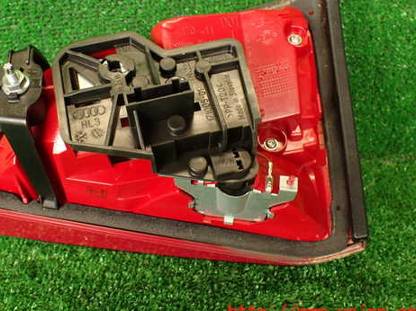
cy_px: 122
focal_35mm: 39
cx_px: 161
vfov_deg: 36.6
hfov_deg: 47.5
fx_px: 468
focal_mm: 5.4
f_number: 2.3
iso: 200
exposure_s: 1/60
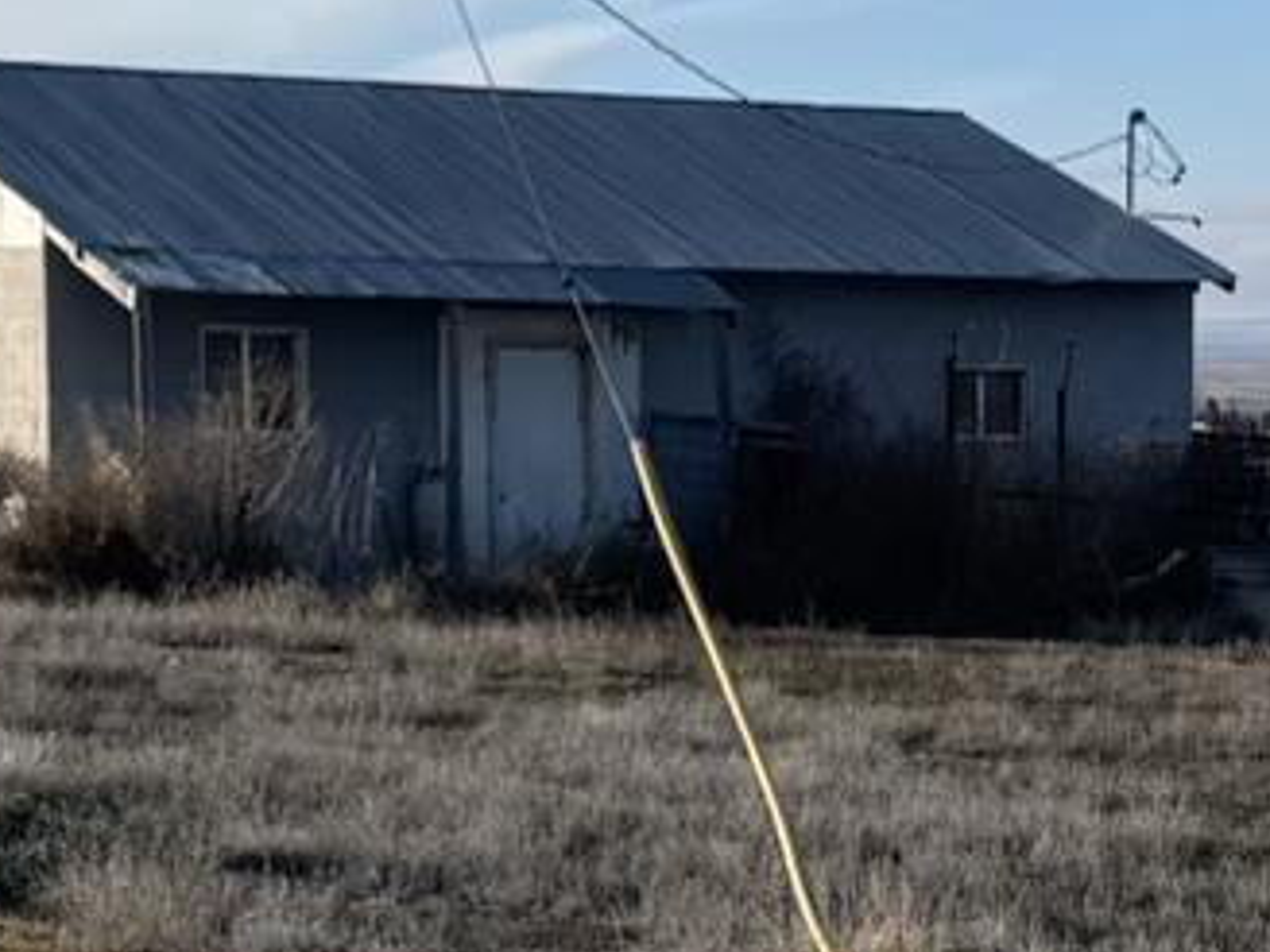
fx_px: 5503
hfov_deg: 12.9
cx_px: 1367
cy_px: 1103
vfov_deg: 9.8
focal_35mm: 150
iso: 80
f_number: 1.78
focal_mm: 6.76
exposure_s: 1/4950
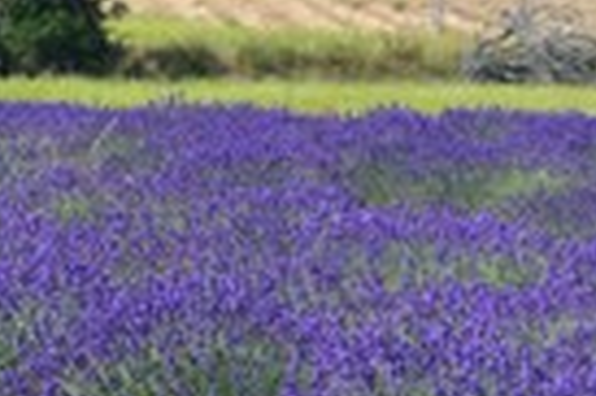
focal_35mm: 438
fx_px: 7243
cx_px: -148
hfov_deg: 4.7
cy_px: 877
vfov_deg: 3.1
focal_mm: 50
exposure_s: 1/400
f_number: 11
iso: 400
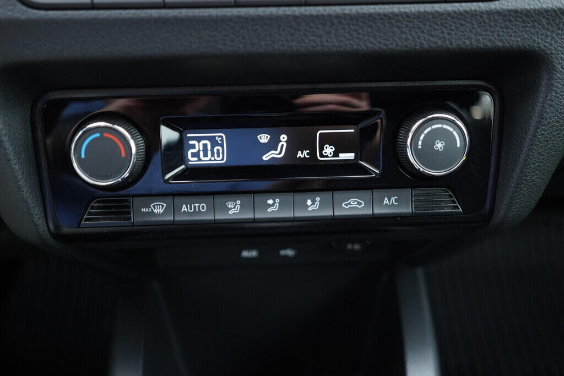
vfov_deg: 36.9
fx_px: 564
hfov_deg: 53.1
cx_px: 282
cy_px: 188
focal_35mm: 36
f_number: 2.8
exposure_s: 1/40
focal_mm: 24
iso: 800
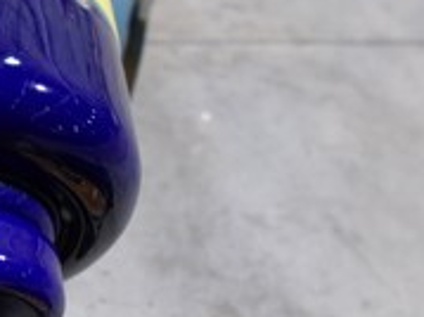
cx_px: -45
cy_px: 206
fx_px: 710
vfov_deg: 25.1
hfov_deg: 29.8
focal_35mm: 58
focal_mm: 4.6
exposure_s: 1/6
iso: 200
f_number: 3.2
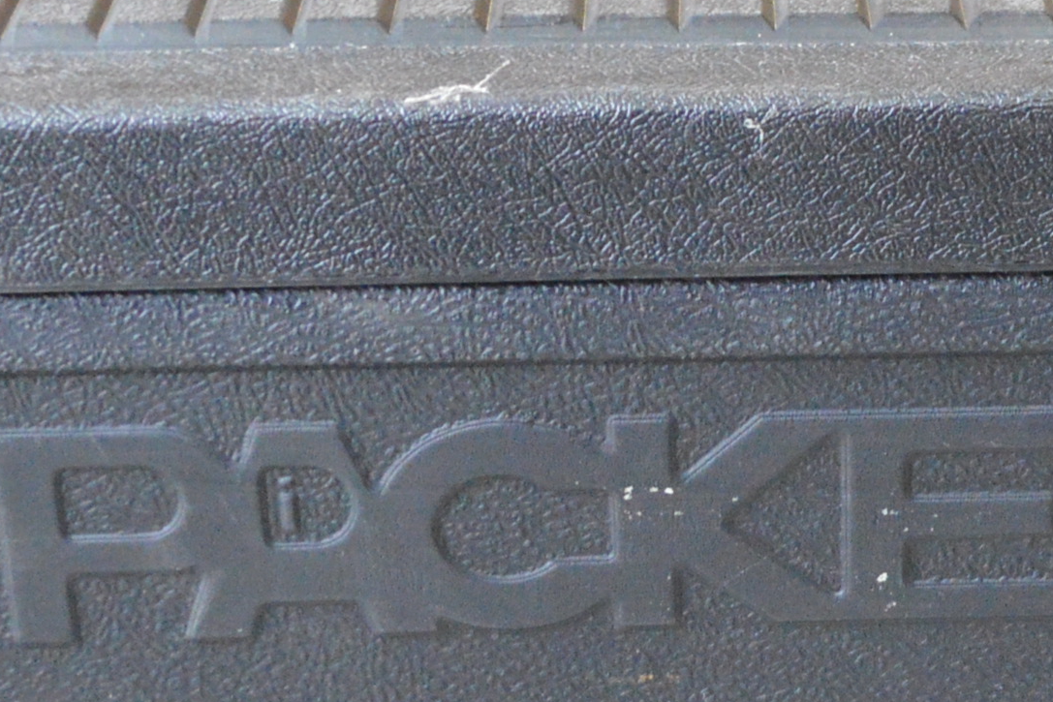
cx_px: 996
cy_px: 377
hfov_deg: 17.9
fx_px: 3276
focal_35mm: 112
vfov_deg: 12.2
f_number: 3.5
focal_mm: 18
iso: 2200
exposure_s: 1/60
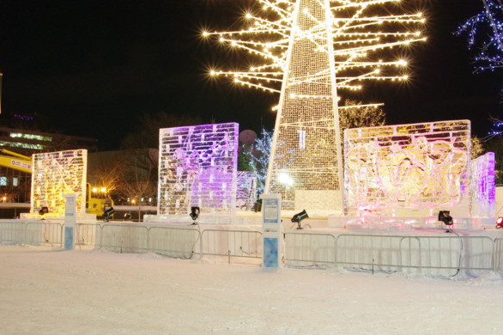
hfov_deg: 45.5
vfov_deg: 31.2
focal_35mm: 43
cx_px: 252
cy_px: 166
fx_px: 600
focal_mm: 28
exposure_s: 1.22
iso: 800
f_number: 13
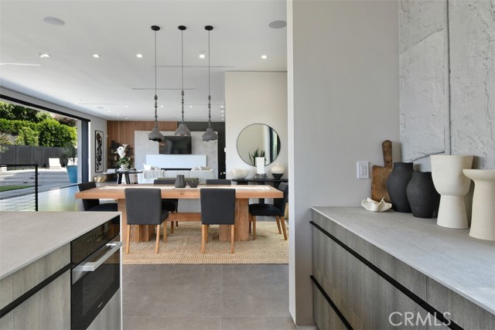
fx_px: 261
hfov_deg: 86.9
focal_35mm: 19
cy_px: 165
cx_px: 248
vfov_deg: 64.6
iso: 200
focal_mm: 13
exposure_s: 1/40
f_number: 9
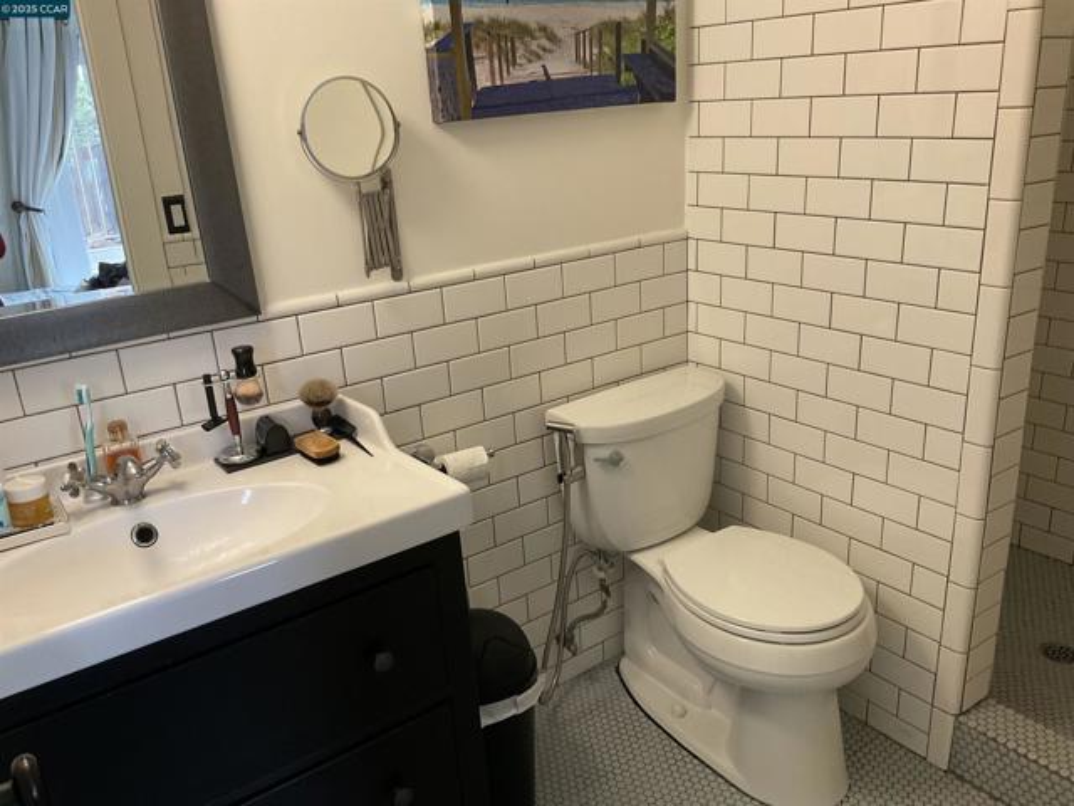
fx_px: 900
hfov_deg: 61.7
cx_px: 537
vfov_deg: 48.2
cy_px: 403
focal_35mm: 29
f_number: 1.8
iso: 160
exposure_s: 1/60
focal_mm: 3
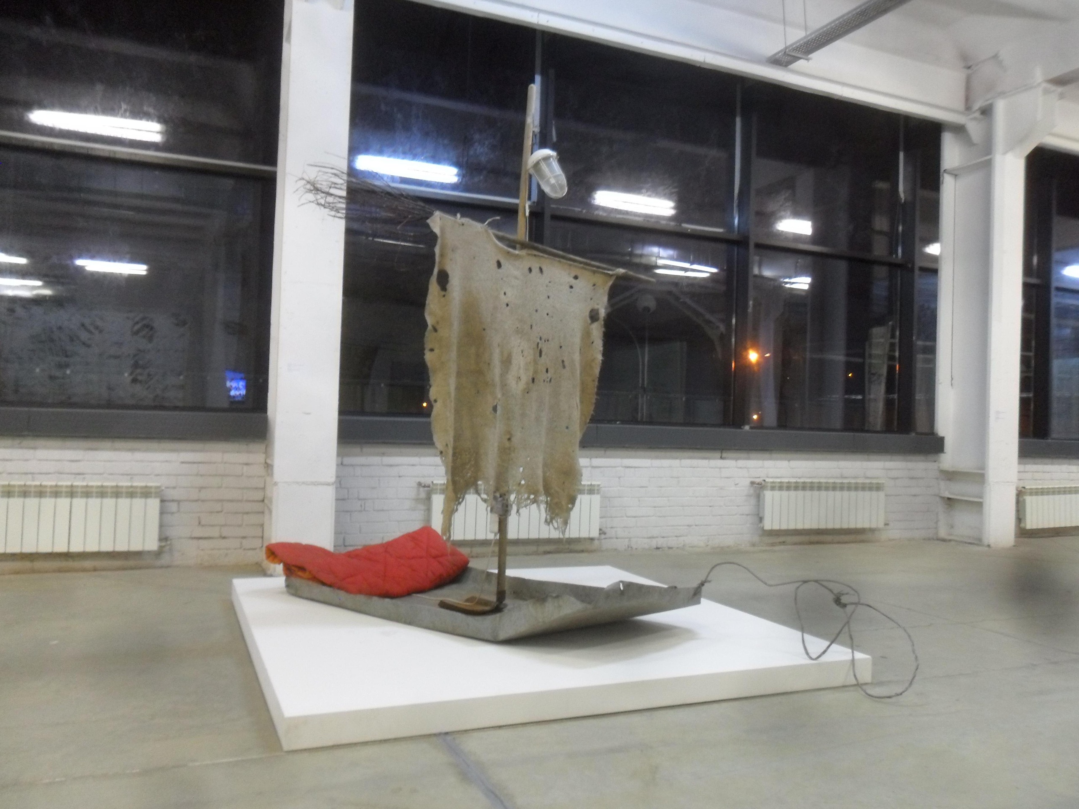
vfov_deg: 51.4
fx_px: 842
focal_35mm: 27
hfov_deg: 65.3
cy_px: 404
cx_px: 540
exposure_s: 1/6
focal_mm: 4.9
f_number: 3.5
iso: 200
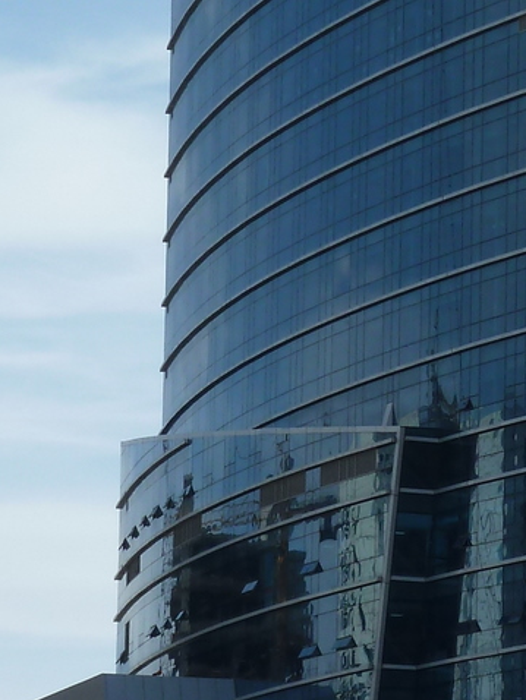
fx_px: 5283
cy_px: 316
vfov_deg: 7.6
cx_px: 467
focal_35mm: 261
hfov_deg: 5.7
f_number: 5
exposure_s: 1/400
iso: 80
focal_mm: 12.8
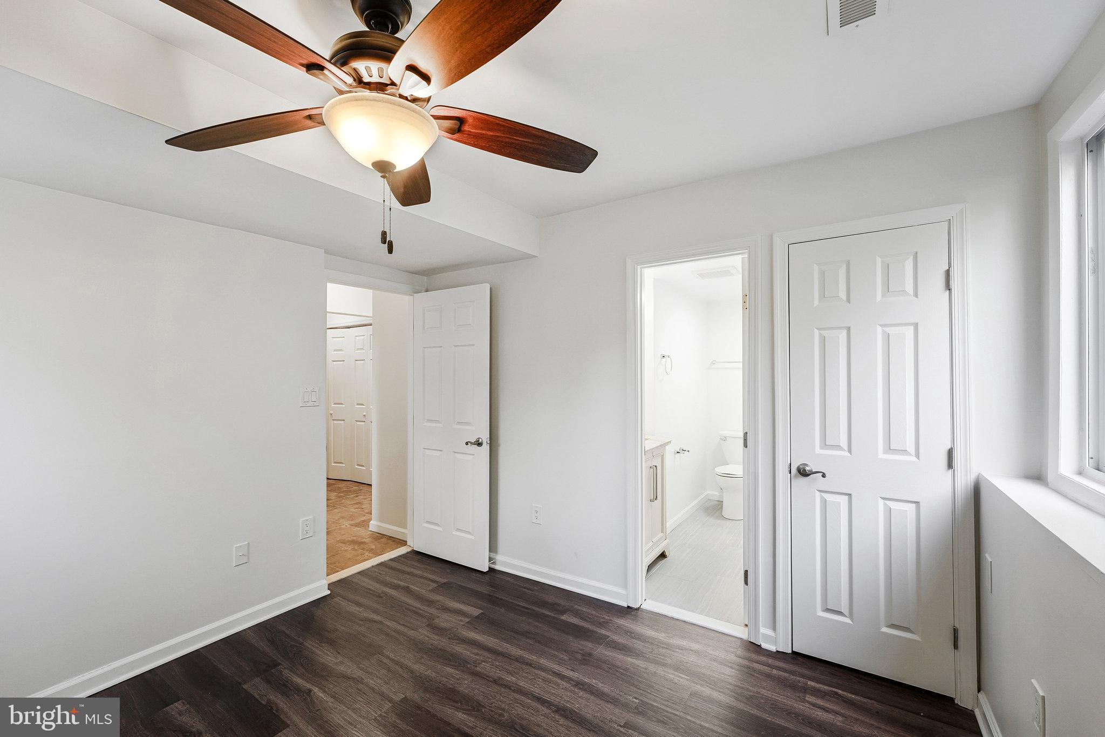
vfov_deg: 81.2
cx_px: 552
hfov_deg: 104.3
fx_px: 430
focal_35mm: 14
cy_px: 368
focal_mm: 14
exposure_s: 1/15
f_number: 8
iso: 400
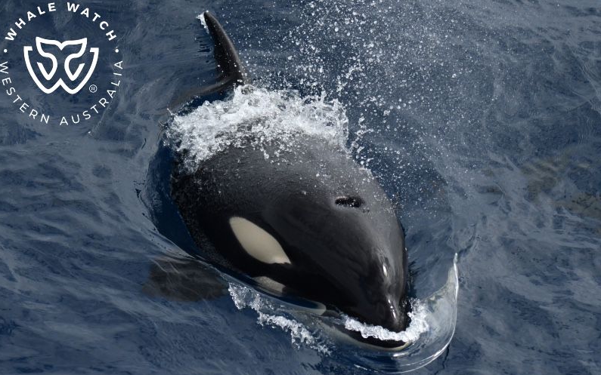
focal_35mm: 159
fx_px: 2604
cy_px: 200
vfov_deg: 8.3
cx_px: 299
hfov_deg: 13.2
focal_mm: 155
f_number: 5.6
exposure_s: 1/8000
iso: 1400
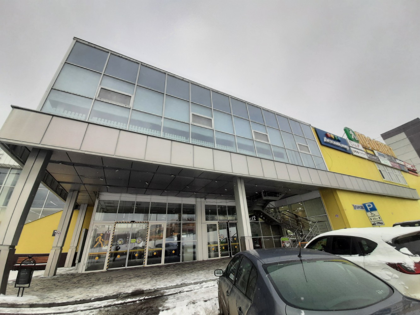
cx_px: 210
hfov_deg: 106.2
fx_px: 158
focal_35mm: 13
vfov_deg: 89.9
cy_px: 158
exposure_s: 1/625
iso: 40
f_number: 2.2
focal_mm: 1.42
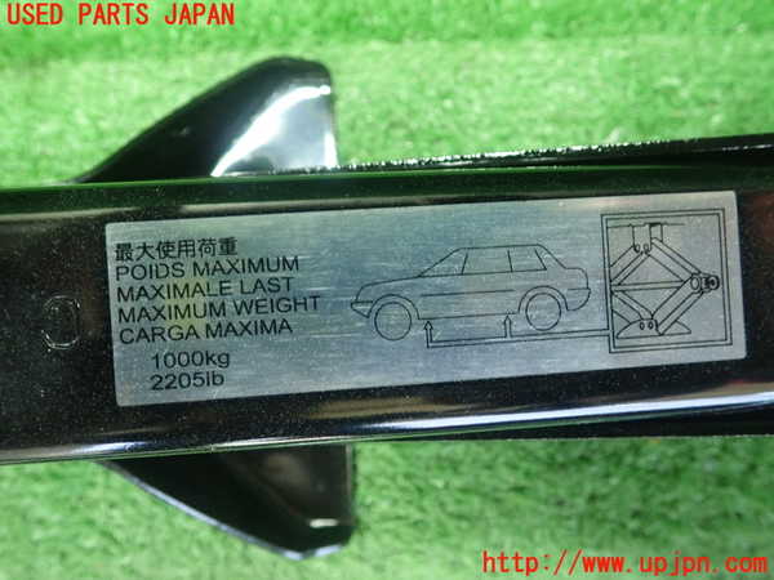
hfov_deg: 60.0
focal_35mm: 30
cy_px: 290
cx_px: 387
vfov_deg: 46.8
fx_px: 671
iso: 800
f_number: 2.3
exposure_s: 1/100
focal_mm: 5.5
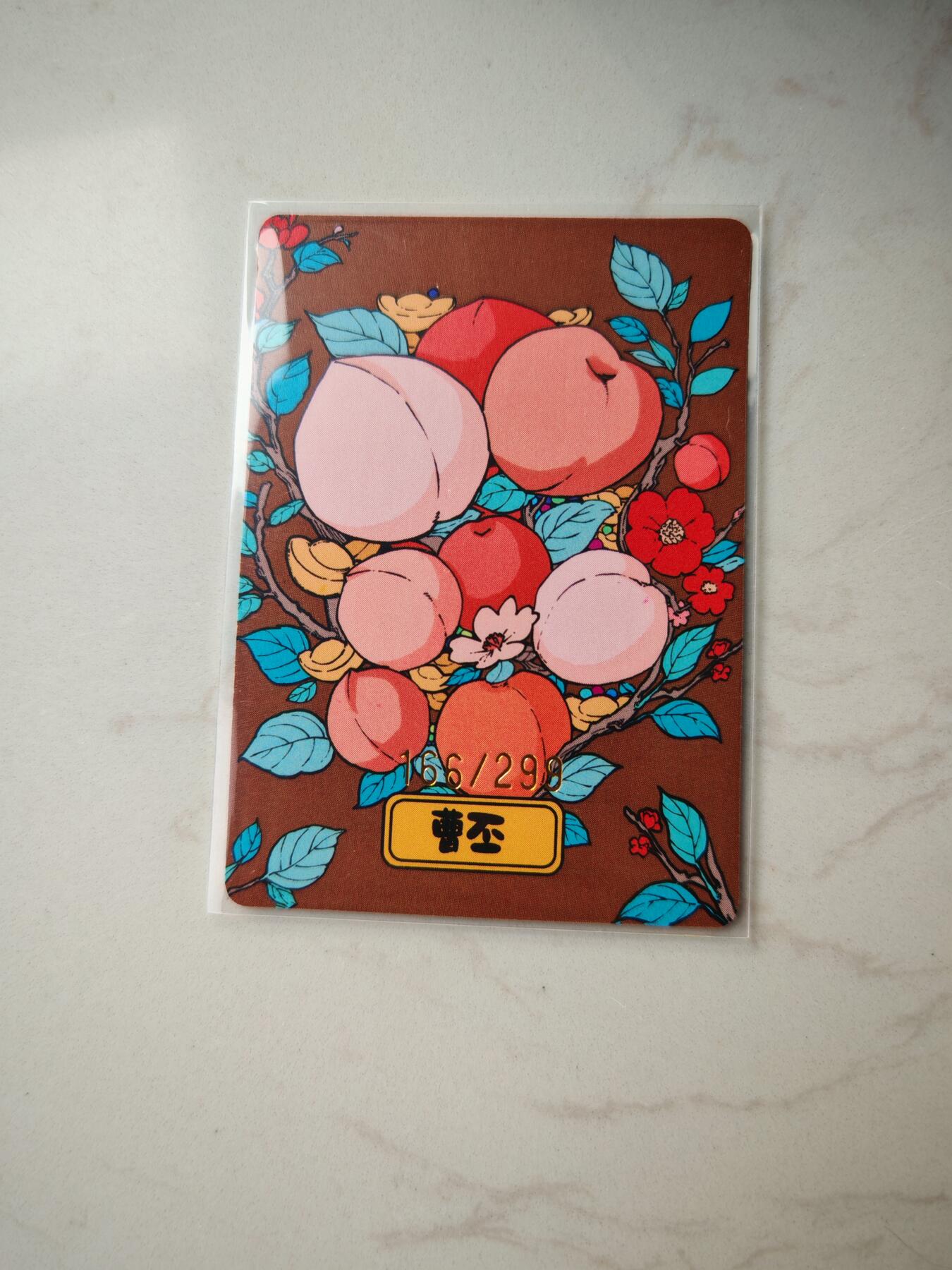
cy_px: 635
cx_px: 476
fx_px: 990
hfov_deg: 51.4
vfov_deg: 65.3
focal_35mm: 27
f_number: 1.9
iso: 64
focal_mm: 6.67
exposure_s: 1/100
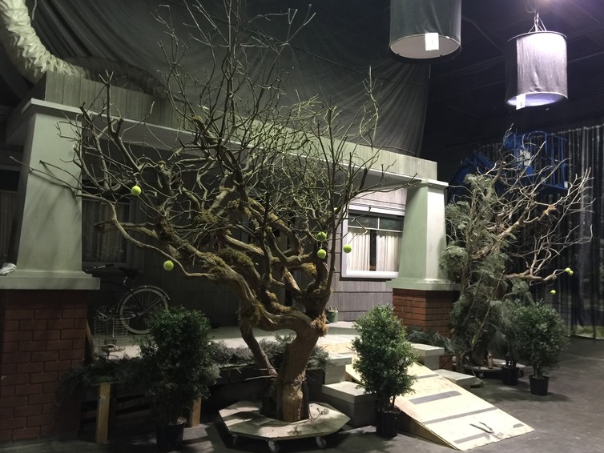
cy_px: 232
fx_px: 524
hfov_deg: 59.9
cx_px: 304
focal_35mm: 30
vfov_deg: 46.8
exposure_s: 1/4
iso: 80
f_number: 2.2
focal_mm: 4.15
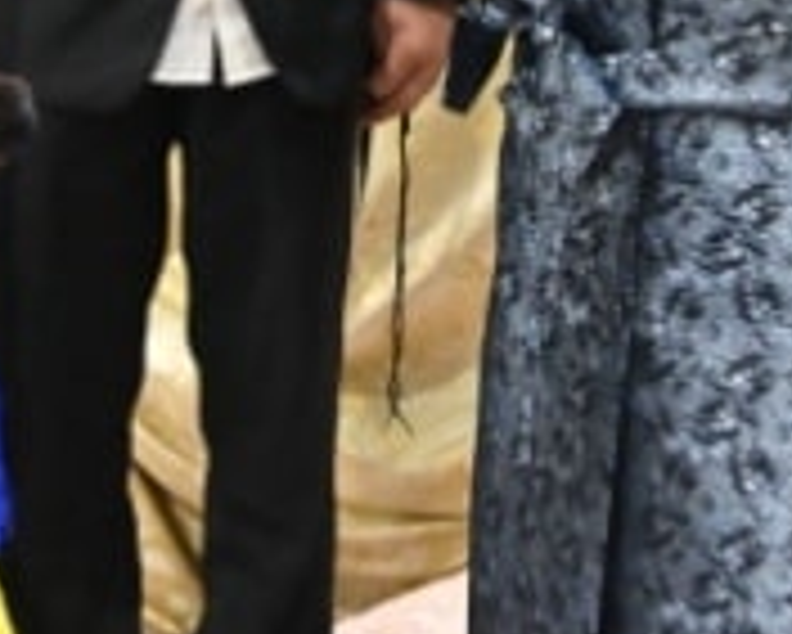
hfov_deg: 14.7
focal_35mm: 131
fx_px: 3072
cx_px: 464
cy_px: -61
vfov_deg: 11.6
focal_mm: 24
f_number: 4
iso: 1000
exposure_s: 1/160
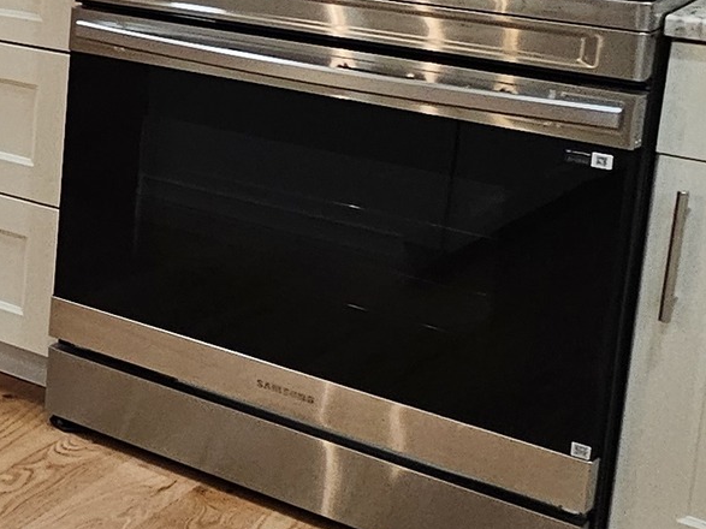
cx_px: -794
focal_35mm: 68
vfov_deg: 20.6
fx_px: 1387
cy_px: -52
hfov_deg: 17.5
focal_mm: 2.2
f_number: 2.2
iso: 100
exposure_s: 1/60
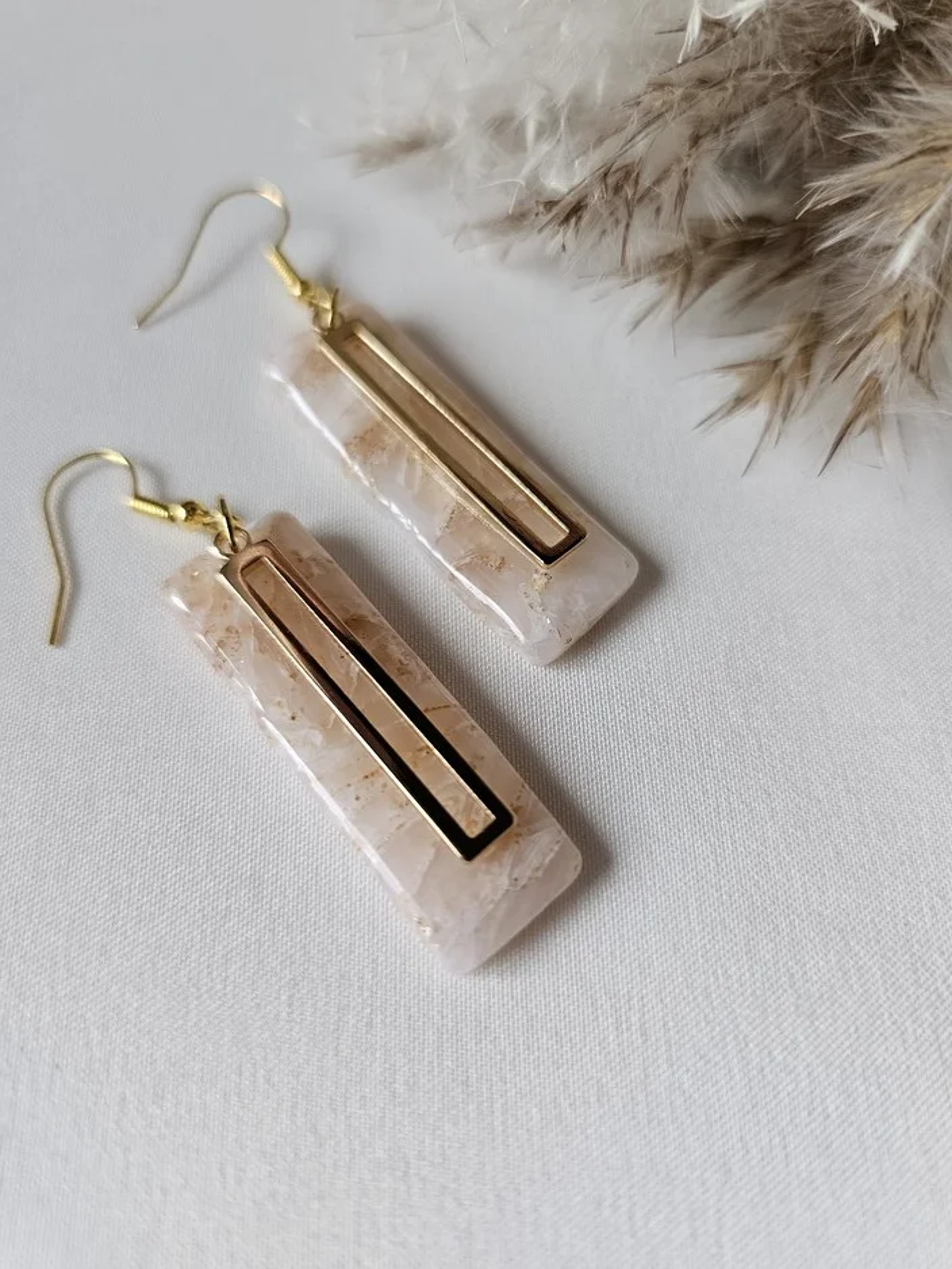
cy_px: 634
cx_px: 476
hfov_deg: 58.9
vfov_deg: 73.9
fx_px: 843
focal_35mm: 23
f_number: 1.7
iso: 250
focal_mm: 6.3
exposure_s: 1/67
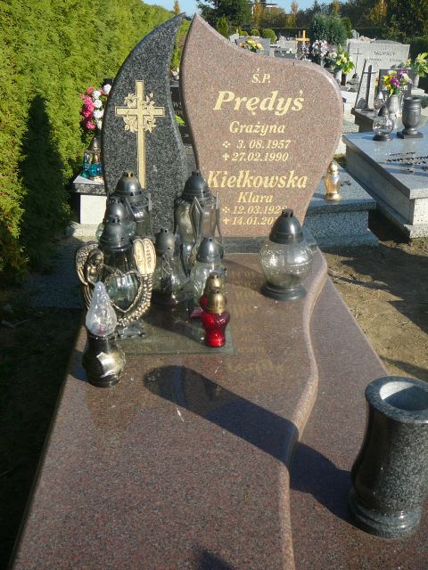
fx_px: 577
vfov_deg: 52.6
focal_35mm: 35
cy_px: 285
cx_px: 214
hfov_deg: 40.7
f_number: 2.8
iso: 80
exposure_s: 1/800
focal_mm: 5.2
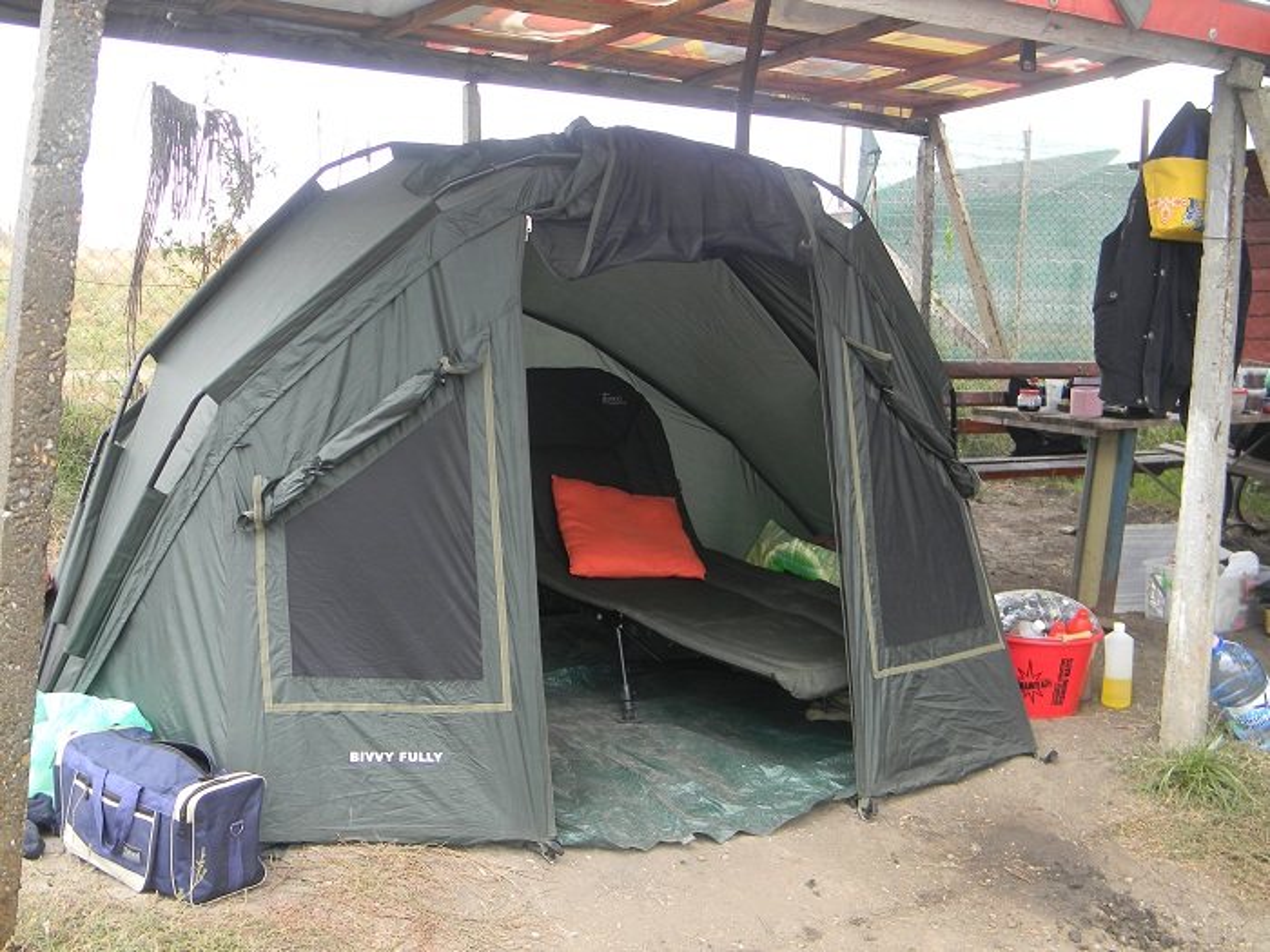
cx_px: 635
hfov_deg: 45.8
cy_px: 476
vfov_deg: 35.1
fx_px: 1504
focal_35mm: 41
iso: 80
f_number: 3.8
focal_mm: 7.3
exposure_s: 1/47.4
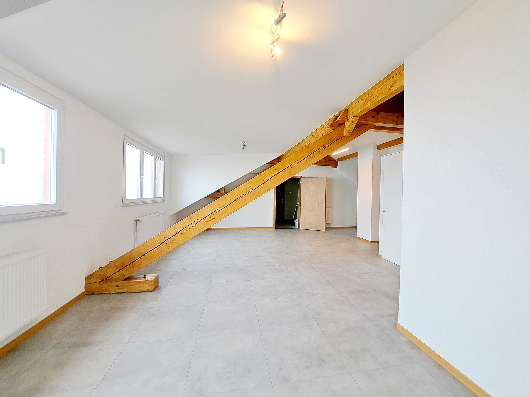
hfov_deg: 106.2
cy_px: 198
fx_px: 199
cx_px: 265
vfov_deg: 89.9
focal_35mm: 13
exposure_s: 1/50
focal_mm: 1.74
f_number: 2.2
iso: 50
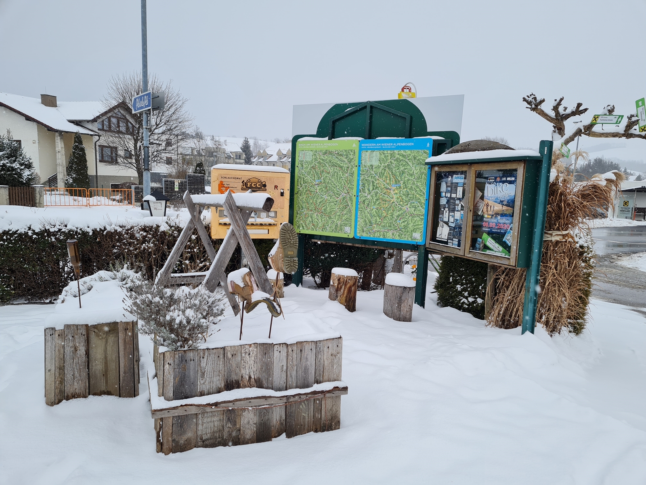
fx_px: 485
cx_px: 323
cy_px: 242
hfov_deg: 67.3
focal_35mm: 26
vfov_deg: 53.1
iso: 50
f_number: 1.8
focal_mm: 5.4
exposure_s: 1/656
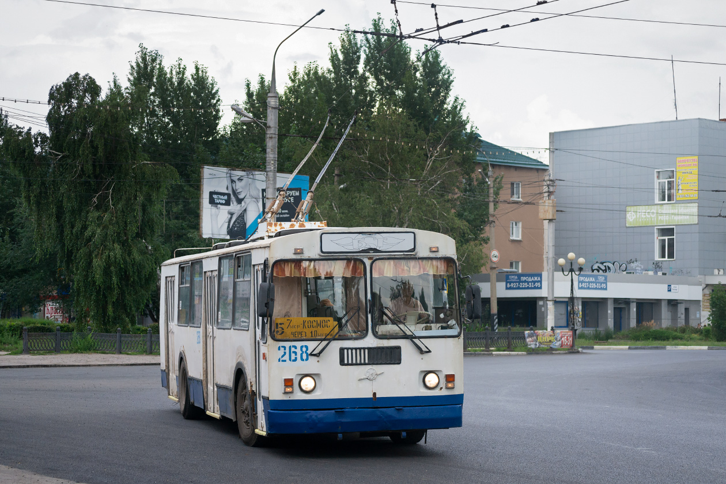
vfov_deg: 16.6
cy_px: 242
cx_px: 363
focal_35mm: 82
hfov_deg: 24.6
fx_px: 1664
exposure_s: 1/1250
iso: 400
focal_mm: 55
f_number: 4
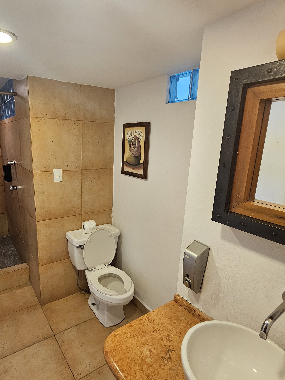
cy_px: 193
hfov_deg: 68.0
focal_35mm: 19
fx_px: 209
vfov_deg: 84.7
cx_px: 114
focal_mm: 2.2
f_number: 2.2
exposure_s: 1/60
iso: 125
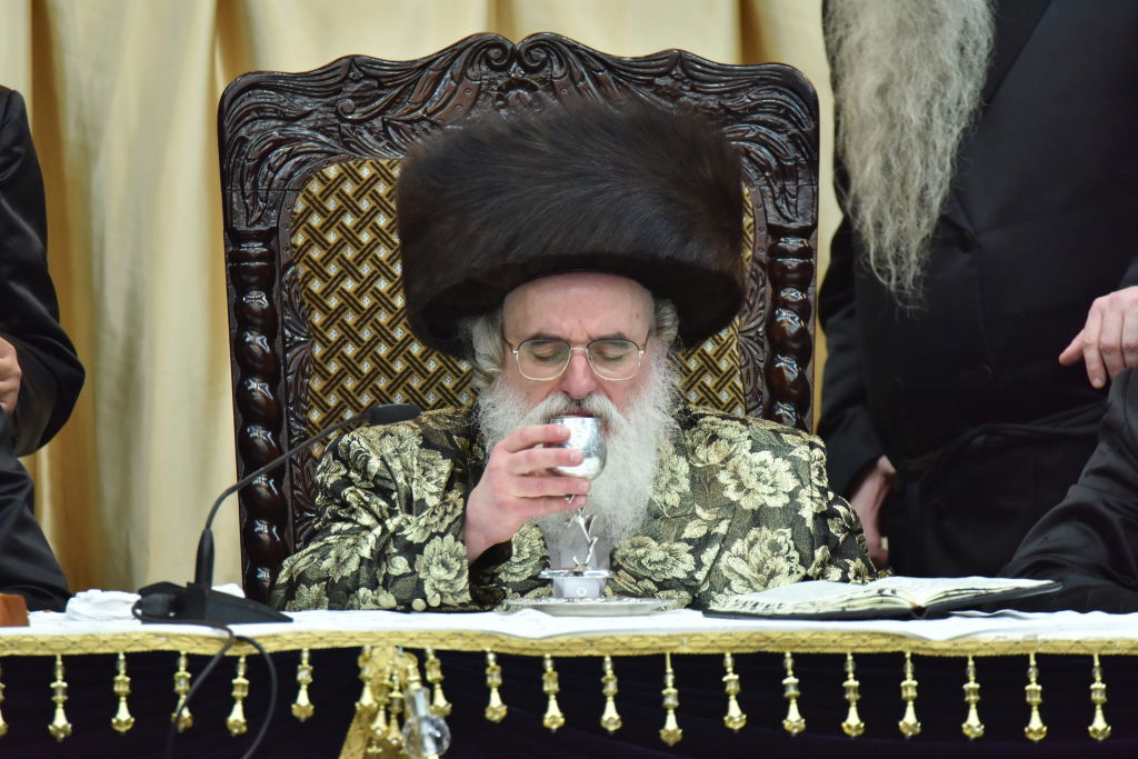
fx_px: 18968
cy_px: 380
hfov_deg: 3.4
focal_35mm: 600
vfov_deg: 2.3
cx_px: 569
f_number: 6.3
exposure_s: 1/125
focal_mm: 600
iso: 2000
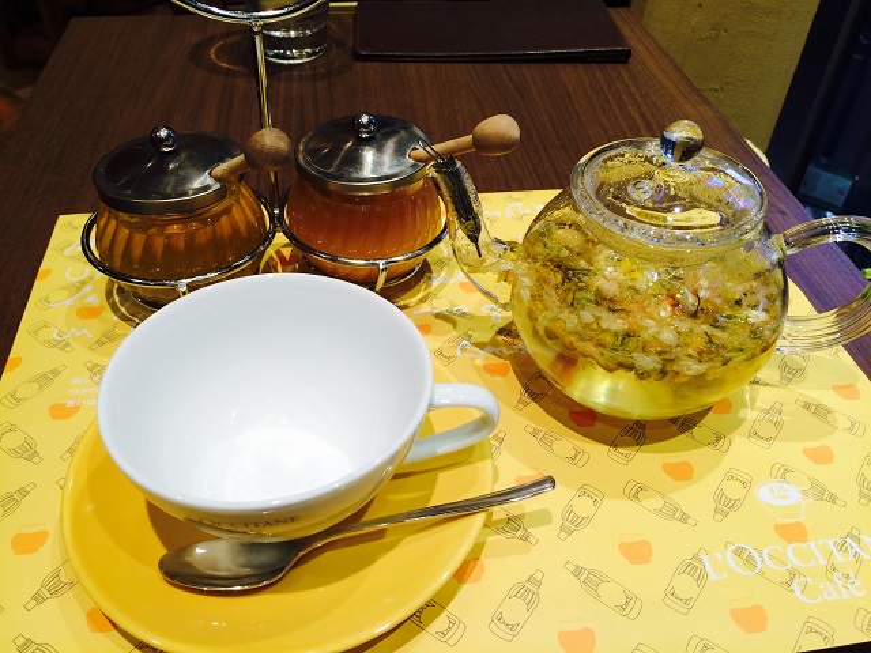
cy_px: 326
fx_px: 730
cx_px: 436
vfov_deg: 48.2
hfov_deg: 61.7
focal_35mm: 29
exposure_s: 1/33
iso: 32
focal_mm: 4.15
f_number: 2.2
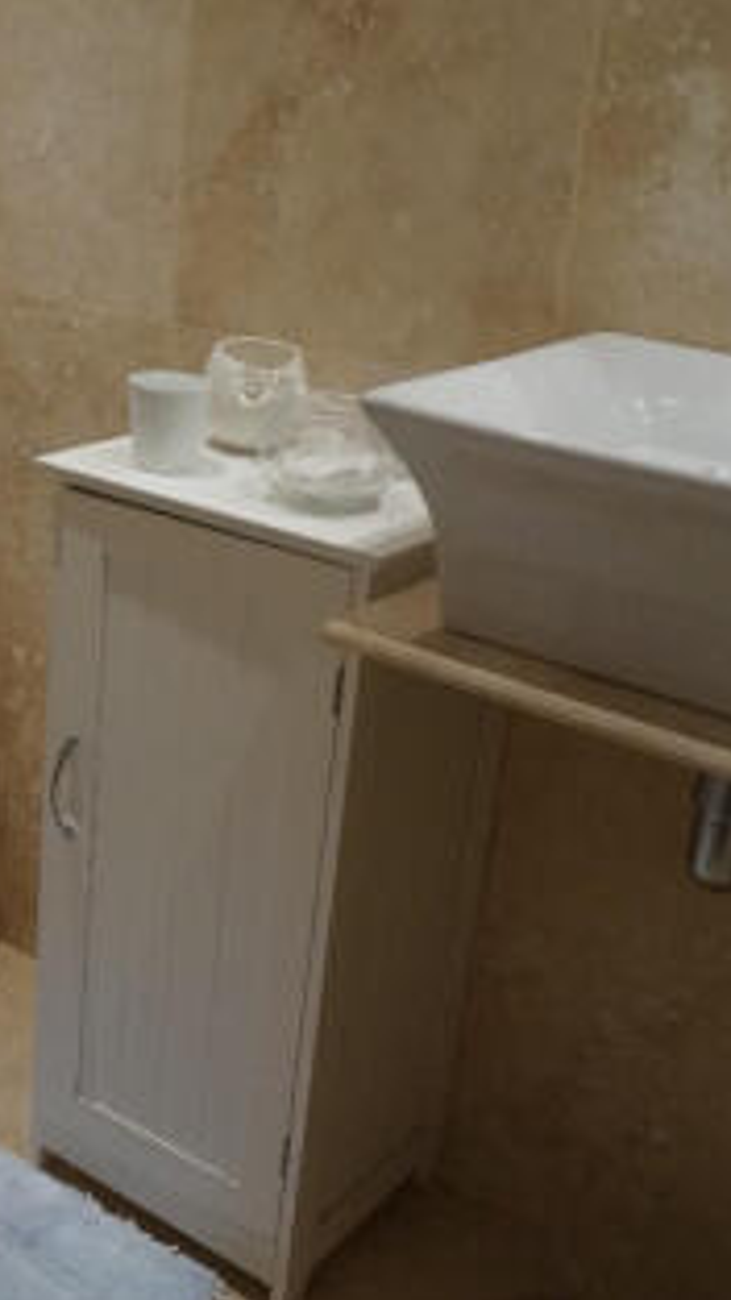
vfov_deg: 47.4
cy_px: 654
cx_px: 137
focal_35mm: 43
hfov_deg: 27.1
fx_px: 1482
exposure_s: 1/160
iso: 1600
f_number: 4
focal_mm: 18
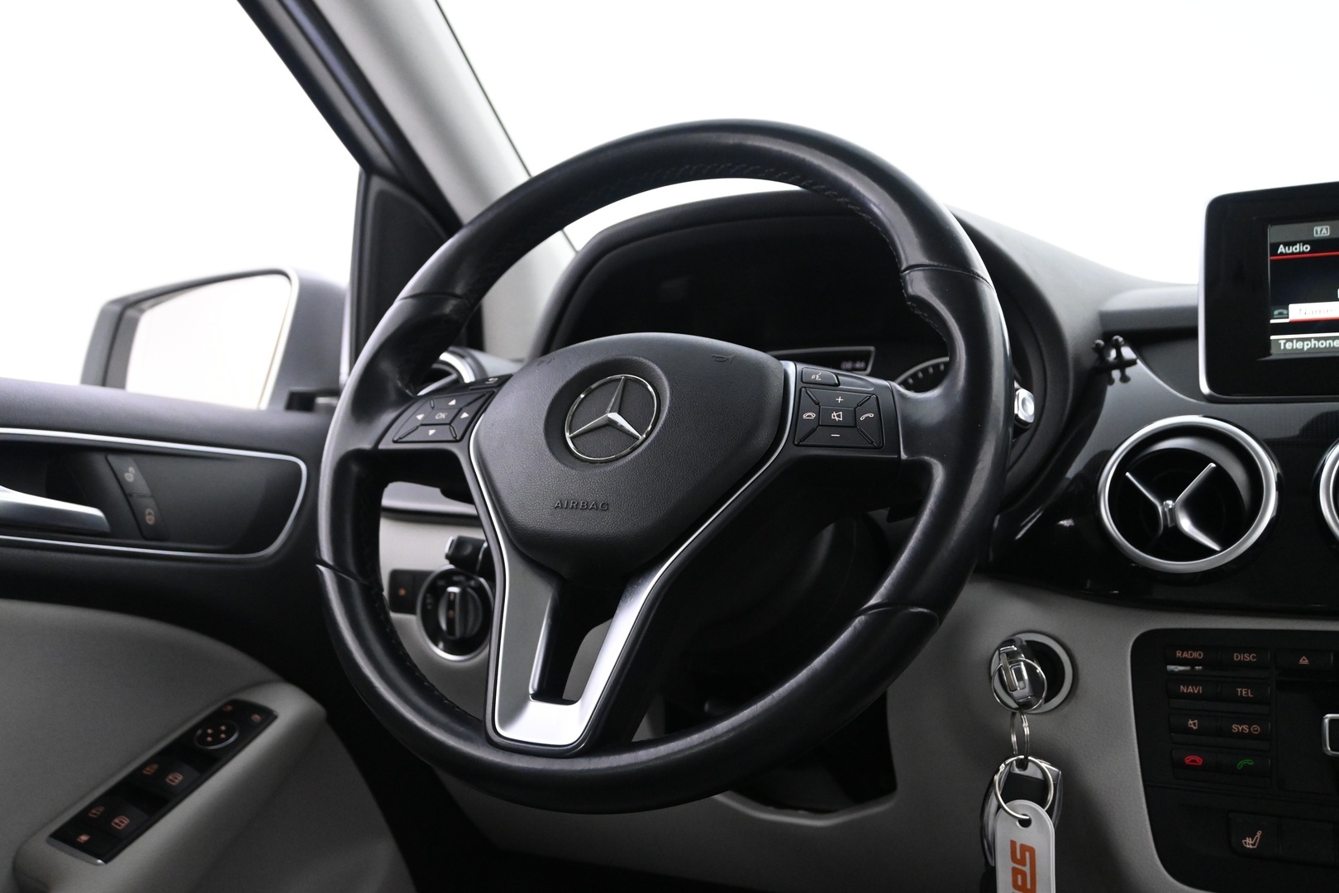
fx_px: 1227
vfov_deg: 40.0
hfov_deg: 57.2
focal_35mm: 33
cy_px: 446
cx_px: 670
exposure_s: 1/30
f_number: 4
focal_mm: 22
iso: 3200
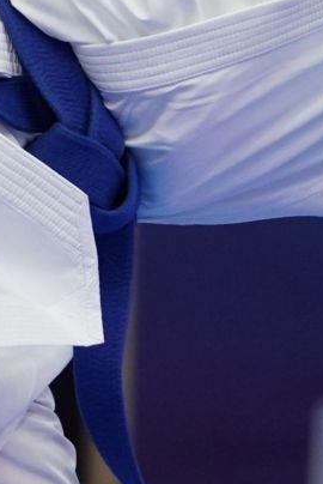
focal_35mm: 877
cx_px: -221
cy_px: -168
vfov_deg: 2.3
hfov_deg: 1.6
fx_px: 11782
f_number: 2.8
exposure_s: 1/1000
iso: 2500
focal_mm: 197
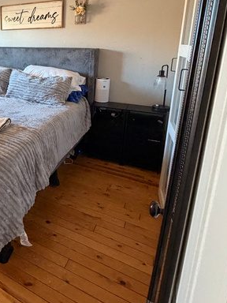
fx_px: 245
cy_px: 95
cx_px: 9
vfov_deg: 61.5
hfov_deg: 43.8
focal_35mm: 28
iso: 500
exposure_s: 1/60
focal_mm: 2.22
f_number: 2.2
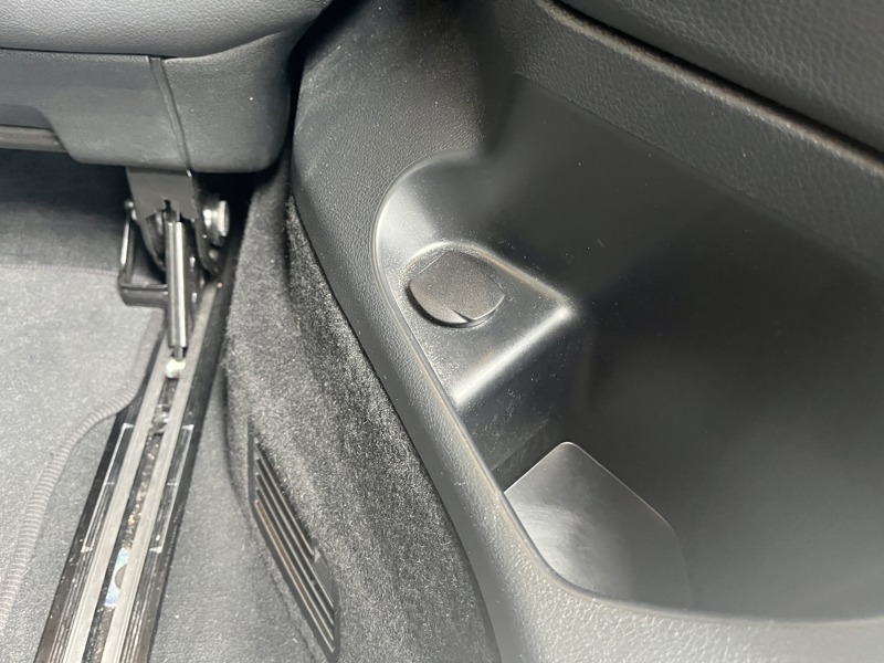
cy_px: 332
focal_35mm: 26
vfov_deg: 53.1
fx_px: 664
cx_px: 442
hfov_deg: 67.3
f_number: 1.6
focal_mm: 5.1
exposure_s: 1/33
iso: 640
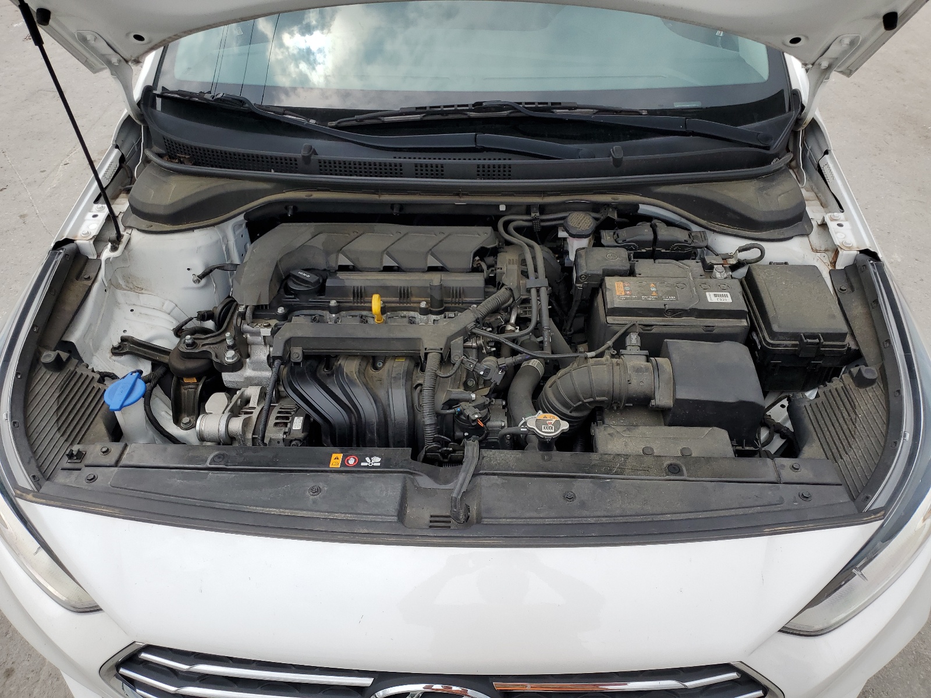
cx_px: 466
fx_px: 699
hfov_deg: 67.3
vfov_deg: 53.1
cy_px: 349
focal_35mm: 26
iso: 50
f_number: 1.5
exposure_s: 1/2500
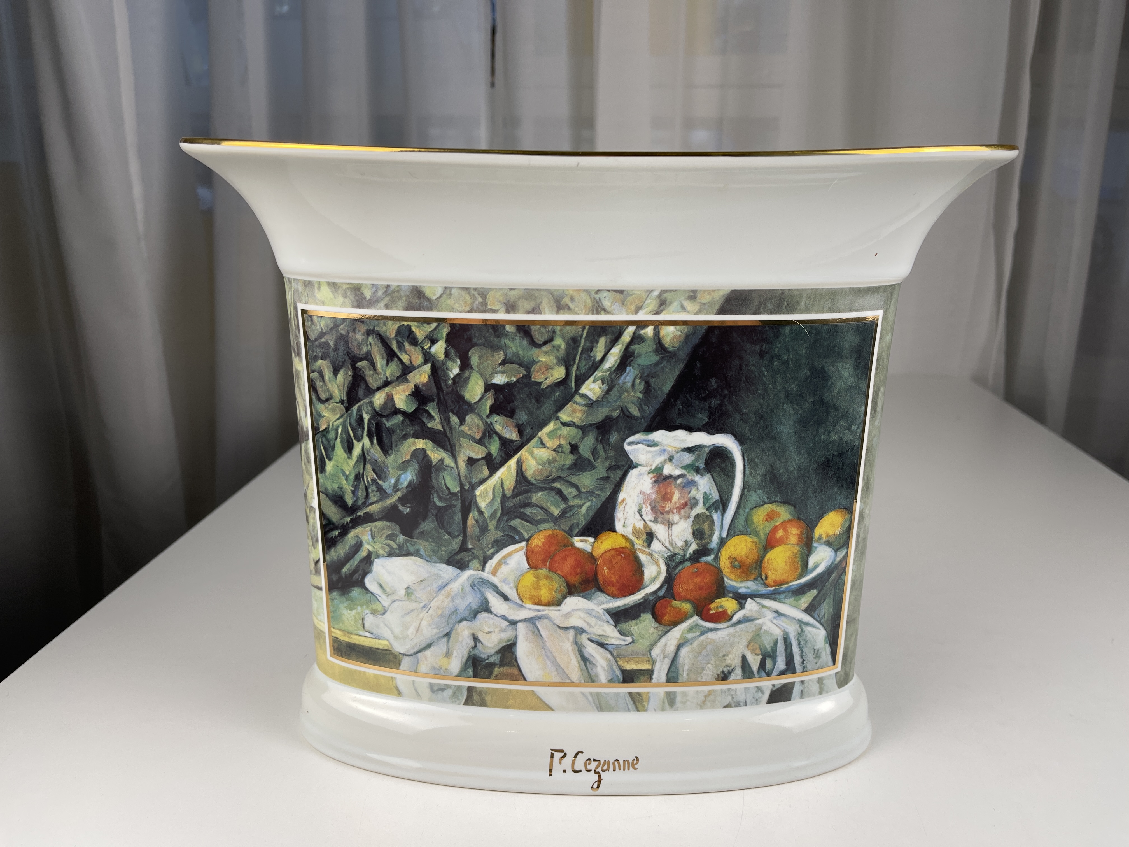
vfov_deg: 54.9
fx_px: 815
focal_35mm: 25
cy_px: 424
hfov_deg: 69.4
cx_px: 564
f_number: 1.6
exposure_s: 1/152
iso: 32
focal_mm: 5.1
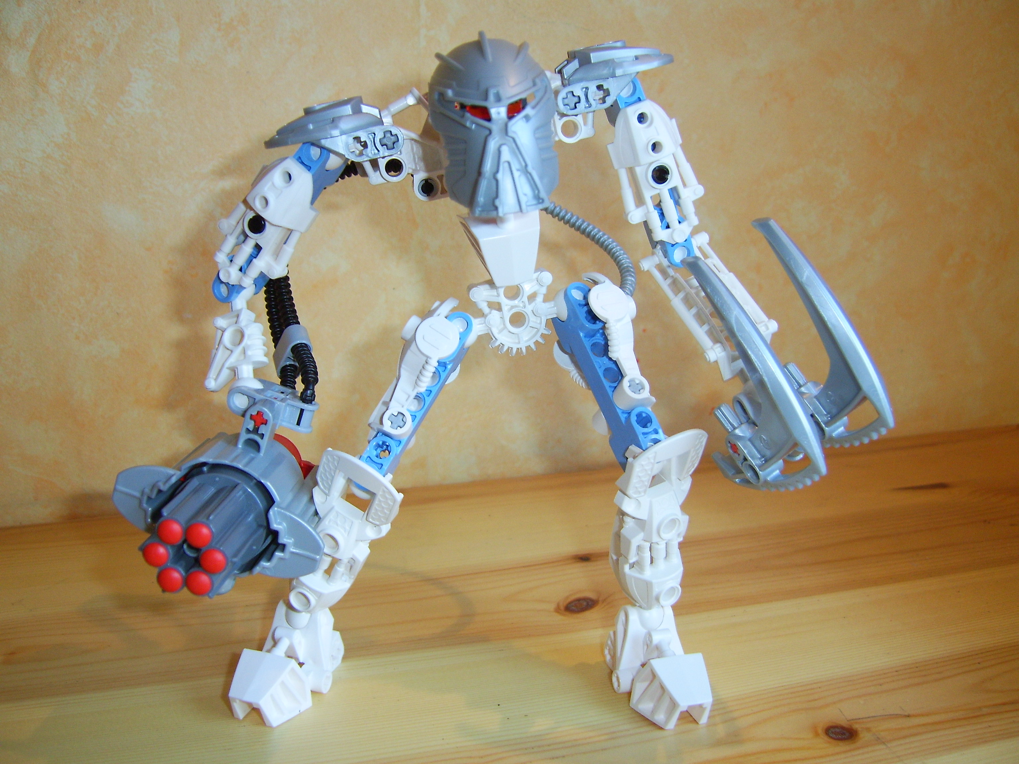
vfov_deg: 37.7
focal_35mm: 38
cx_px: 510
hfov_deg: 49.0
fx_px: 1119
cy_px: 382
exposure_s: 1/30
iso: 100
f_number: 2.8
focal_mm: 7.8
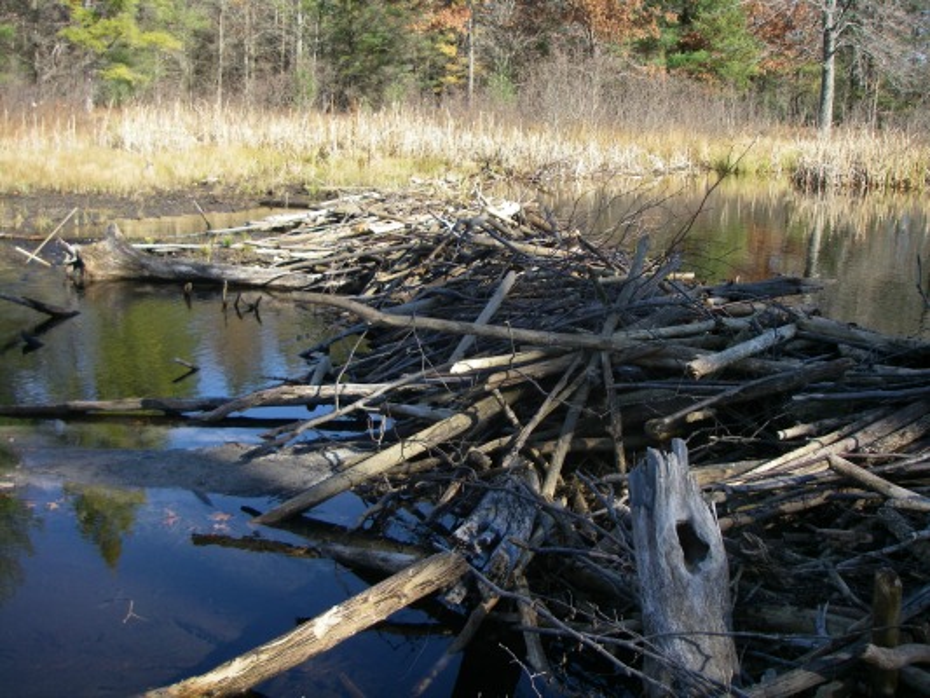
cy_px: 349
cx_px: 465
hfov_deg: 49.0
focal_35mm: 38
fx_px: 1021
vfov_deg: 37.7
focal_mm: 6.3
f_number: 3.3
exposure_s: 1/200
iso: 64
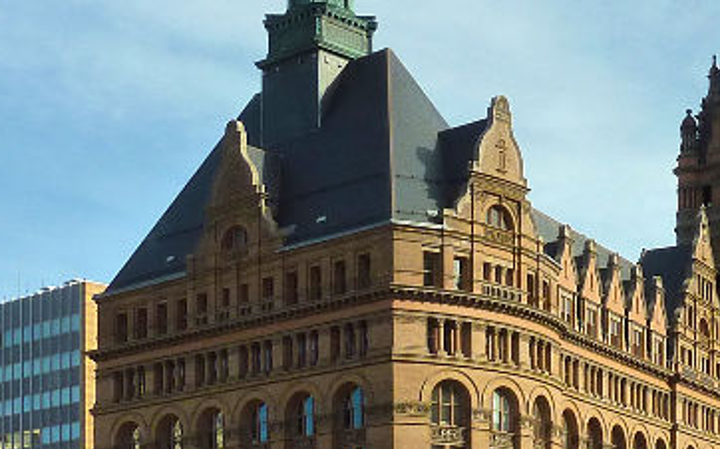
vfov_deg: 16.7
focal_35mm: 78
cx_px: 519
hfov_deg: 26.2
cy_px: 282
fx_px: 1530
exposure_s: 1/200
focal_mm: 4.1
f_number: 4
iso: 125
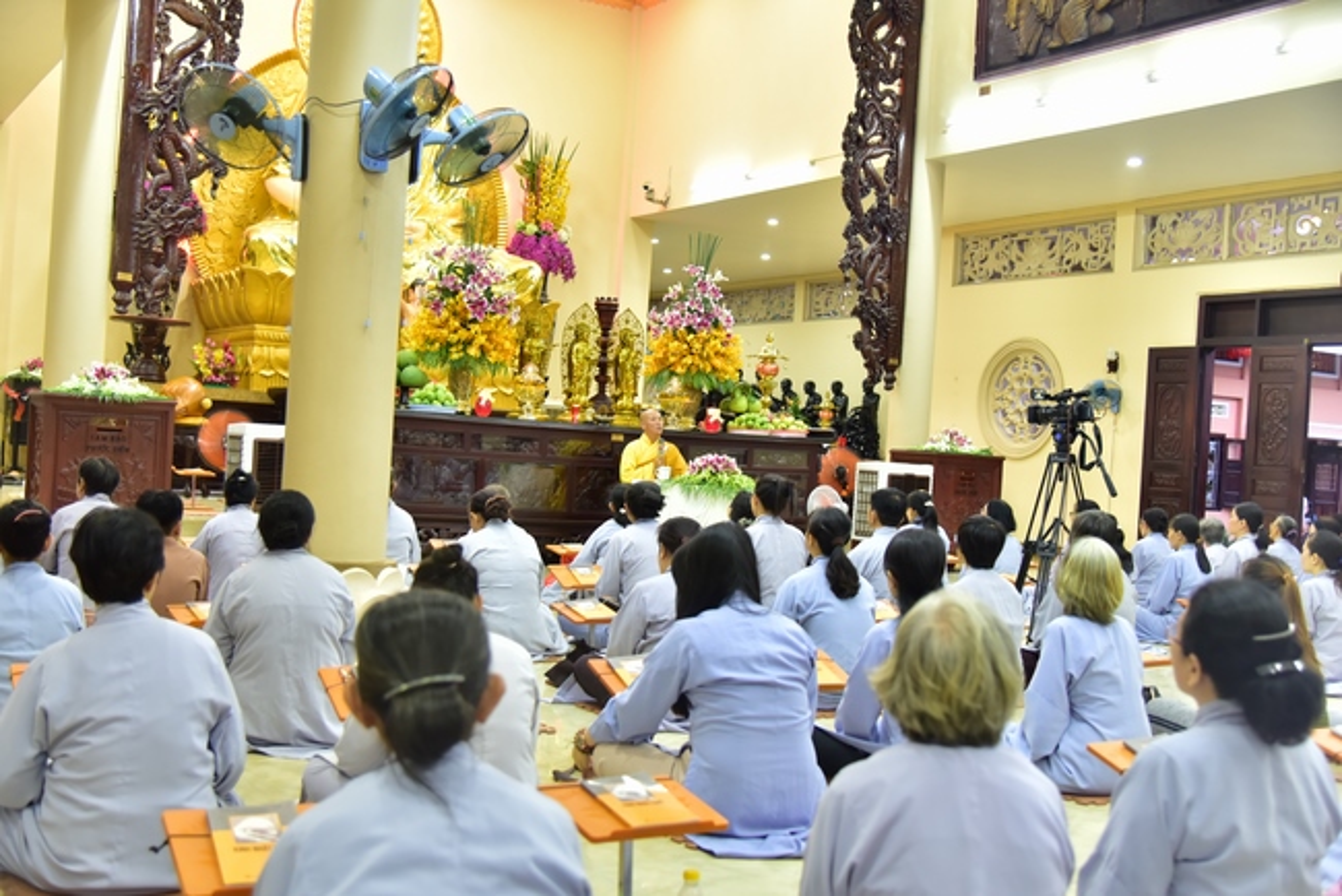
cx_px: 671
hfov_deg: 50.7
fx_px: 1417
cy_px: 448
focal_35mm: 38
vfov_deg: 35.1
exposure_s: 1/20
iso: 1000
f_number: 4
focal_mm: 38
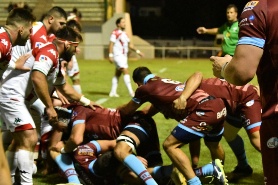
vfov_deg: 11.4
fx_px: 926
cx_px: 139
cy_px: 92
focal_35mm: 120
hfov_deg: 17.1
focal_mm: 80
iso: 6400
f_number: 4.5
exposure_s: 1/500
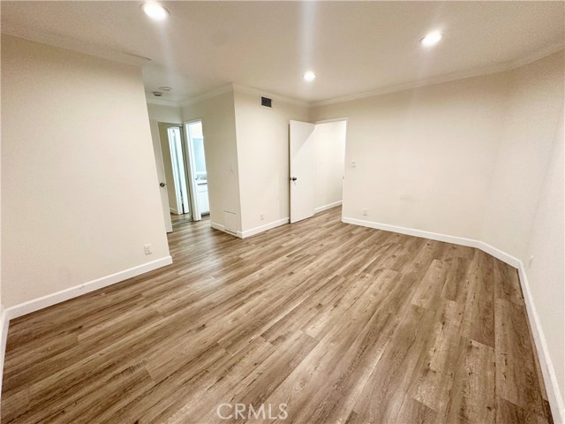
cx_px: 282
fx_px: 229
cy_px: 212
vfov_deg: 85.7
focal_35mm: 14
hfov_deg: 102.1
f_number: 2.2
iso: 250
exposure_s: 1/120
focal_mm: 2.22
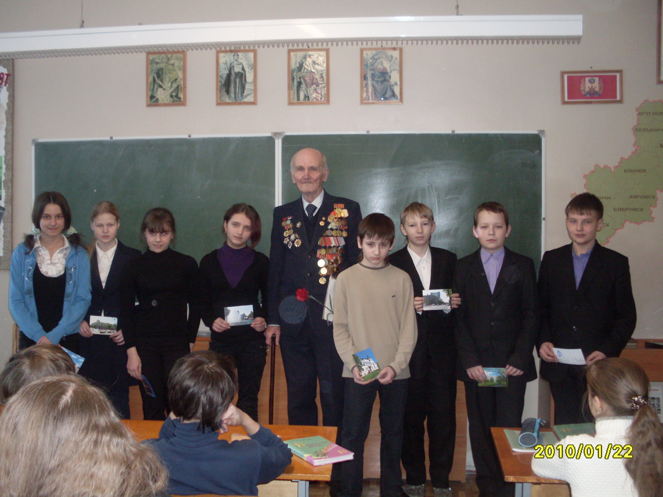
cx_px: 330
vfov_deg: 36.8
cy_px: 246
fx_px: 747
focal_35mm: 39
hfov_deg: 47.9
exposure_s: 1/45
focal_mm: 6.3
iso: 240
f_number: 2.8
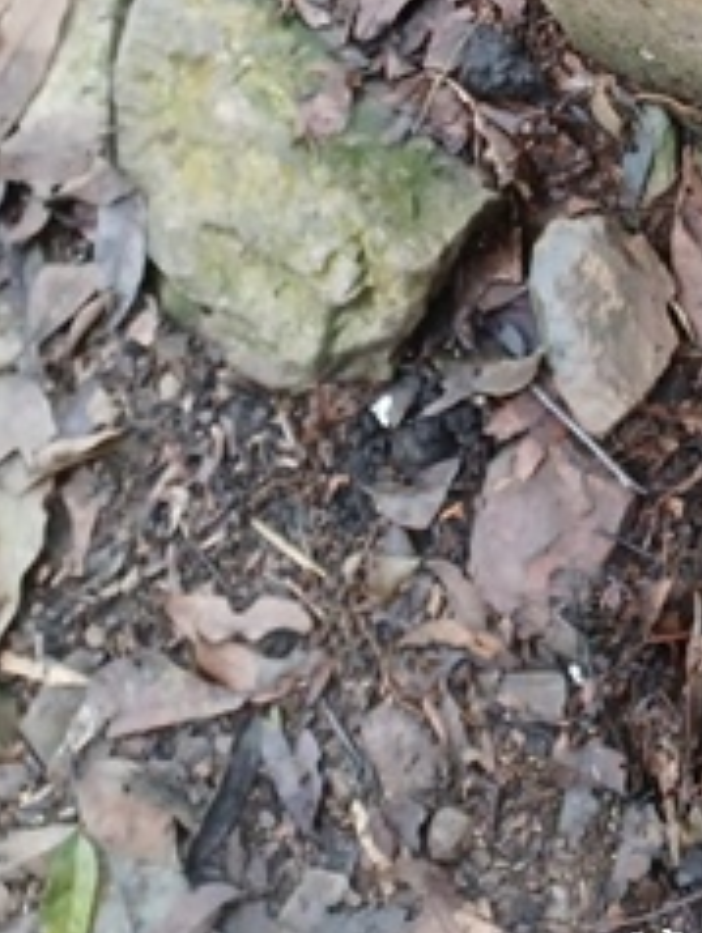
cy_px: -165
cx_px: 843
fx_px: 1700
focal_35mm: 63
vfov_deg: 27.3
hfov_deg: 21.6
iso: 400
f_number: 1.8
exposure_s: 1/24
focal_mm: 4.6
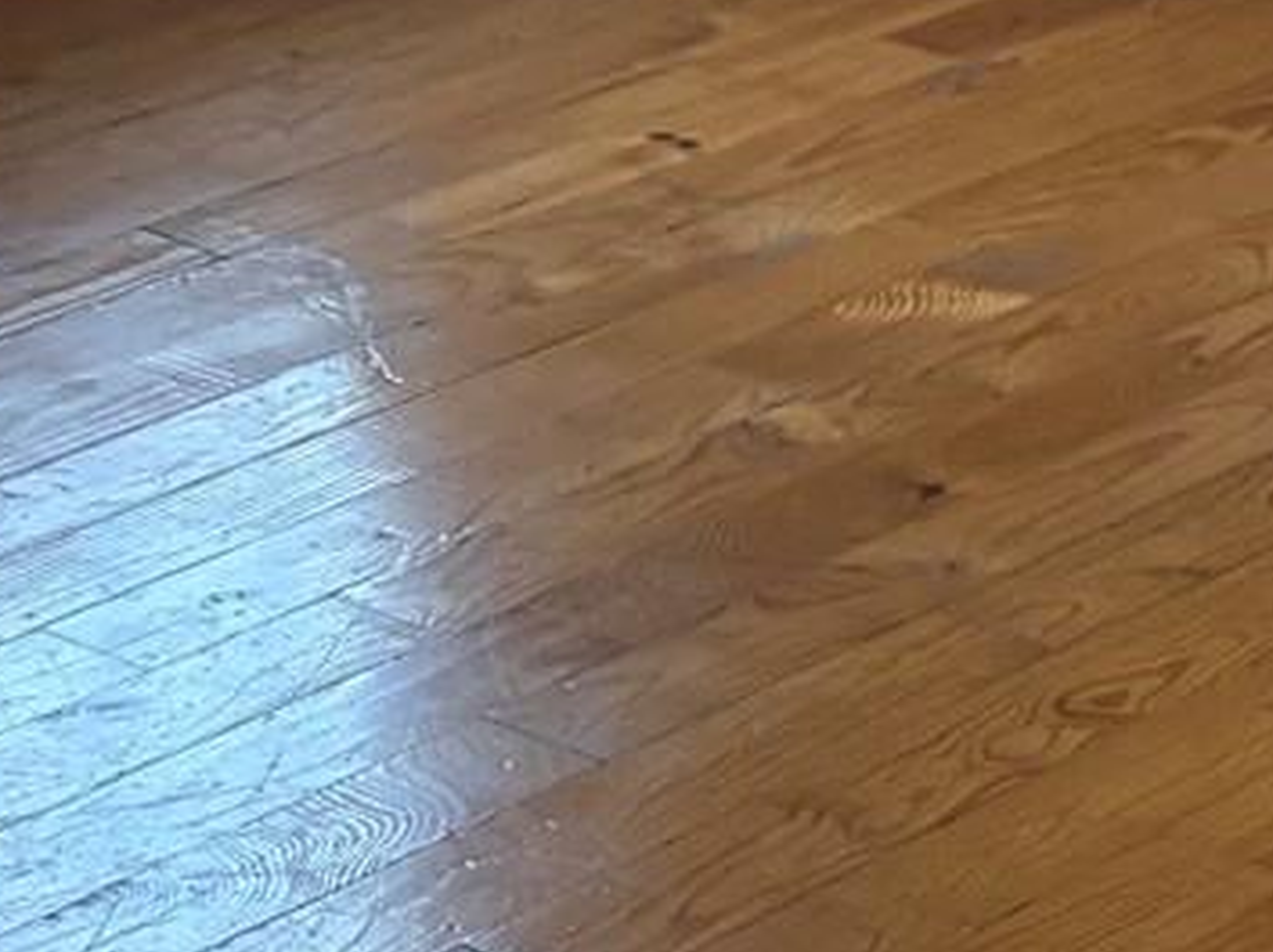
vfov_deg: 9.5
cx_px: 234
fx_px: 5547
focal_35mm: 151
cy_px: -573
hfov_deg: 13.0
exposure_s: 1/40
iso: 500
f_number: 1.6
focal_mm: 5.96
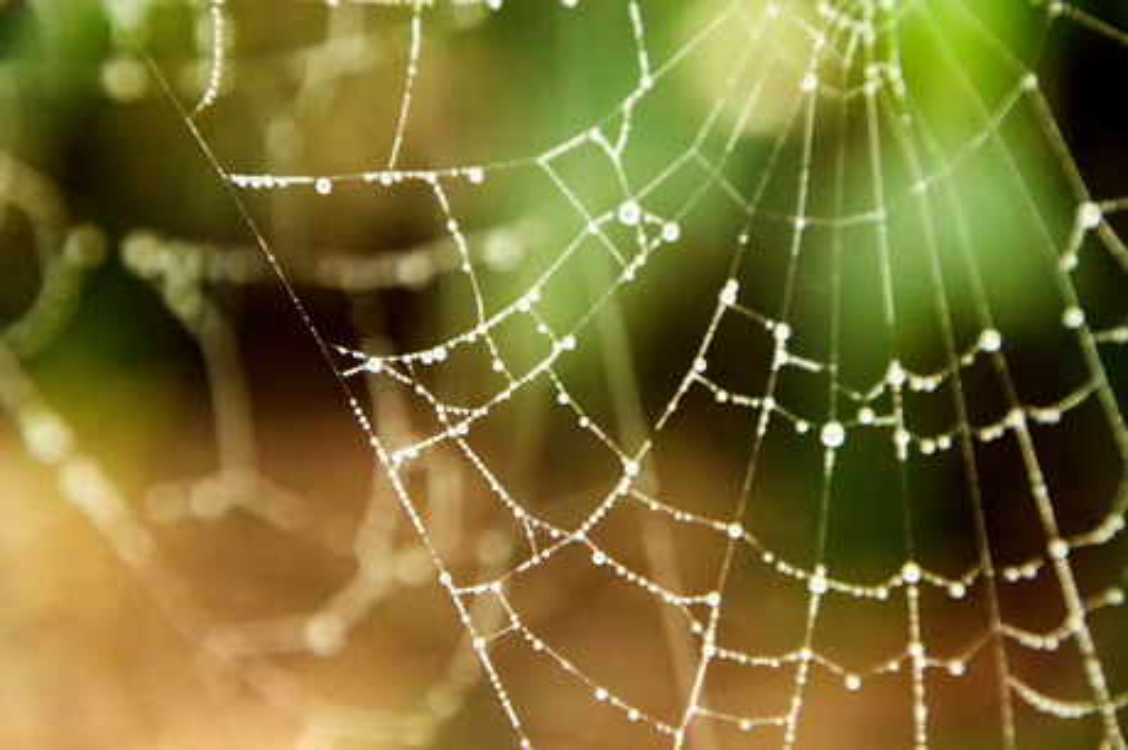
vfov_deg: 4.9
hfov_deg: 7.4
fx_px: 8689
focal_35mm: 278
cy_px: 375
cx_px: 564
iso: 800
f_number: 6
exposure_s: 1/500
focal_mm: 185
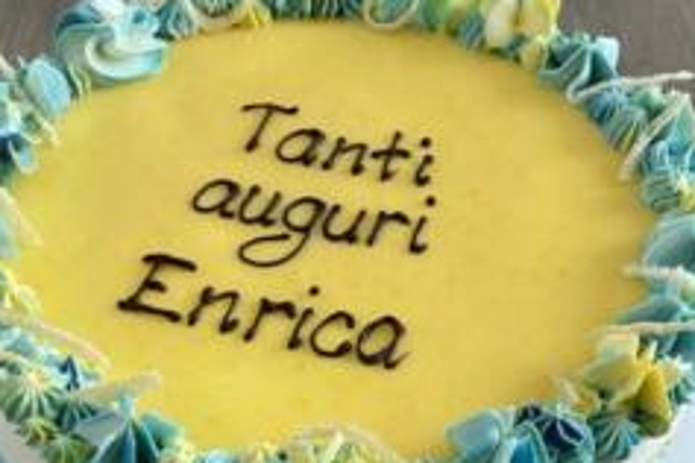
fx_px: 1100
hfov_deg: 35.0
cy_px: 385
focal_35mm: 57
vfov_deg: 23.4
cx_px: 331
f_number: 1.8
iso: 160
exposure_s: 1/60
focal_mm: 4.25
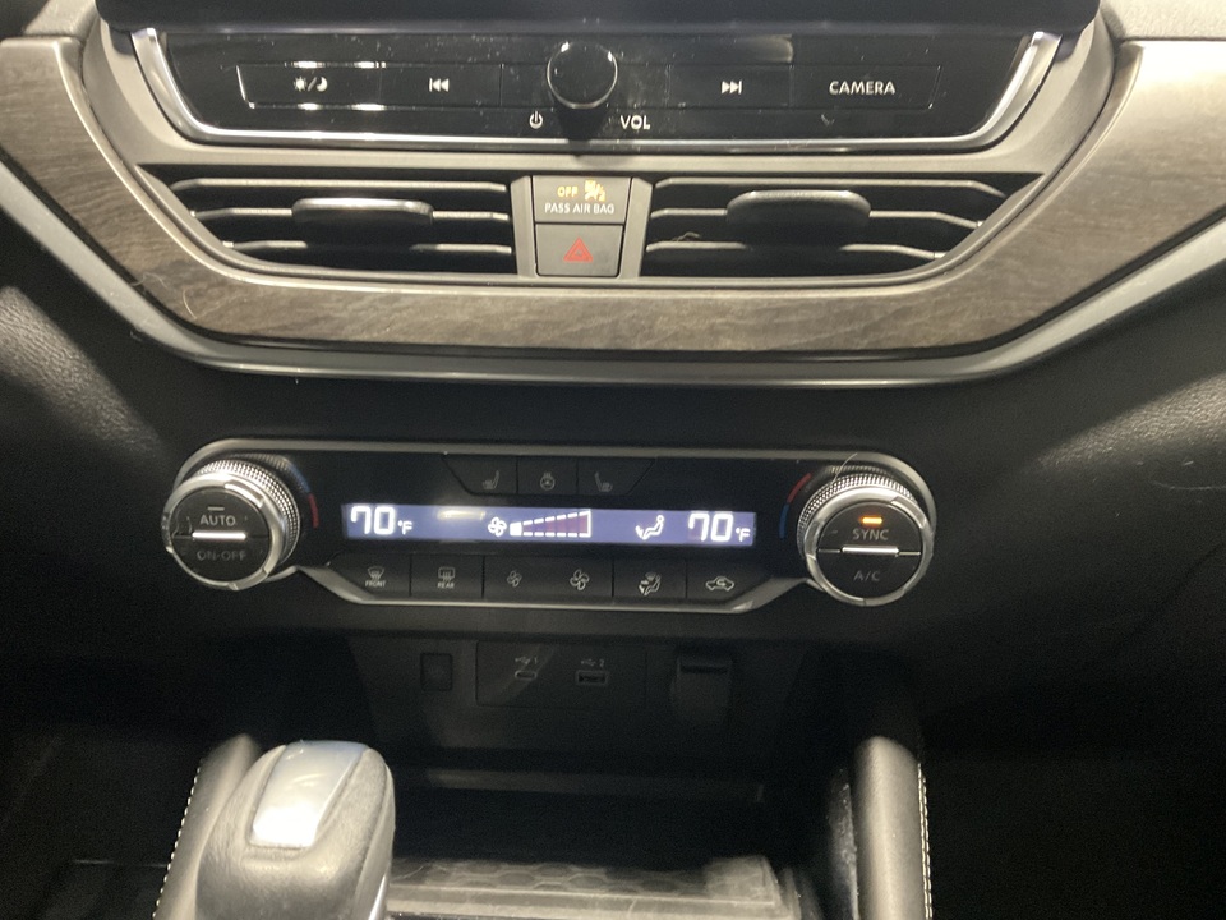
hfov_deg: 61.7
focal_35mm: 29
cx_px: 613
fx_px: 1027
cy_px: 460
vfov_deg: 48.2
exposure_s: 1/30
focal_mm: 3
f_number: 1.8
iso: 500
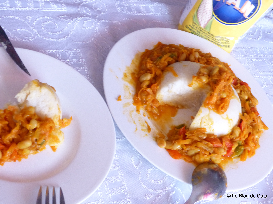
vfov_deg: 27.0
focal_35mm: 54
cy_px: 102
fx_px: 426
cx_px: 136
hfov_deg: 35.5
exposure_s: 1/30
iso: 400
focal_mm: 9.8
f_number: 2.8
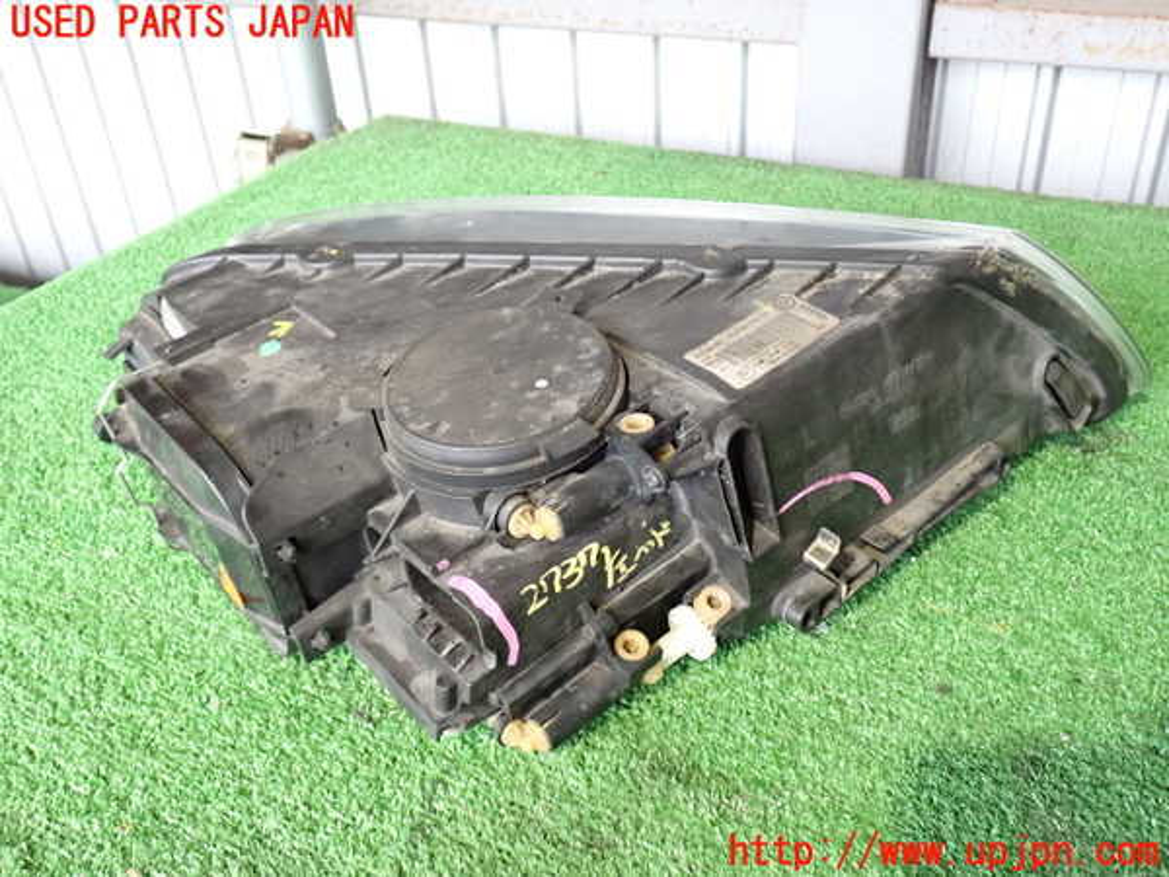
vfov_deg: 44.2
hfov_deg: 56.8
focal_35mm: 32
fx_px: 1081
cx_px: 584
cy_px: 438
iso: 800
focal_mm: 5.79
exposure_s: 1/30
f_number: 2.4
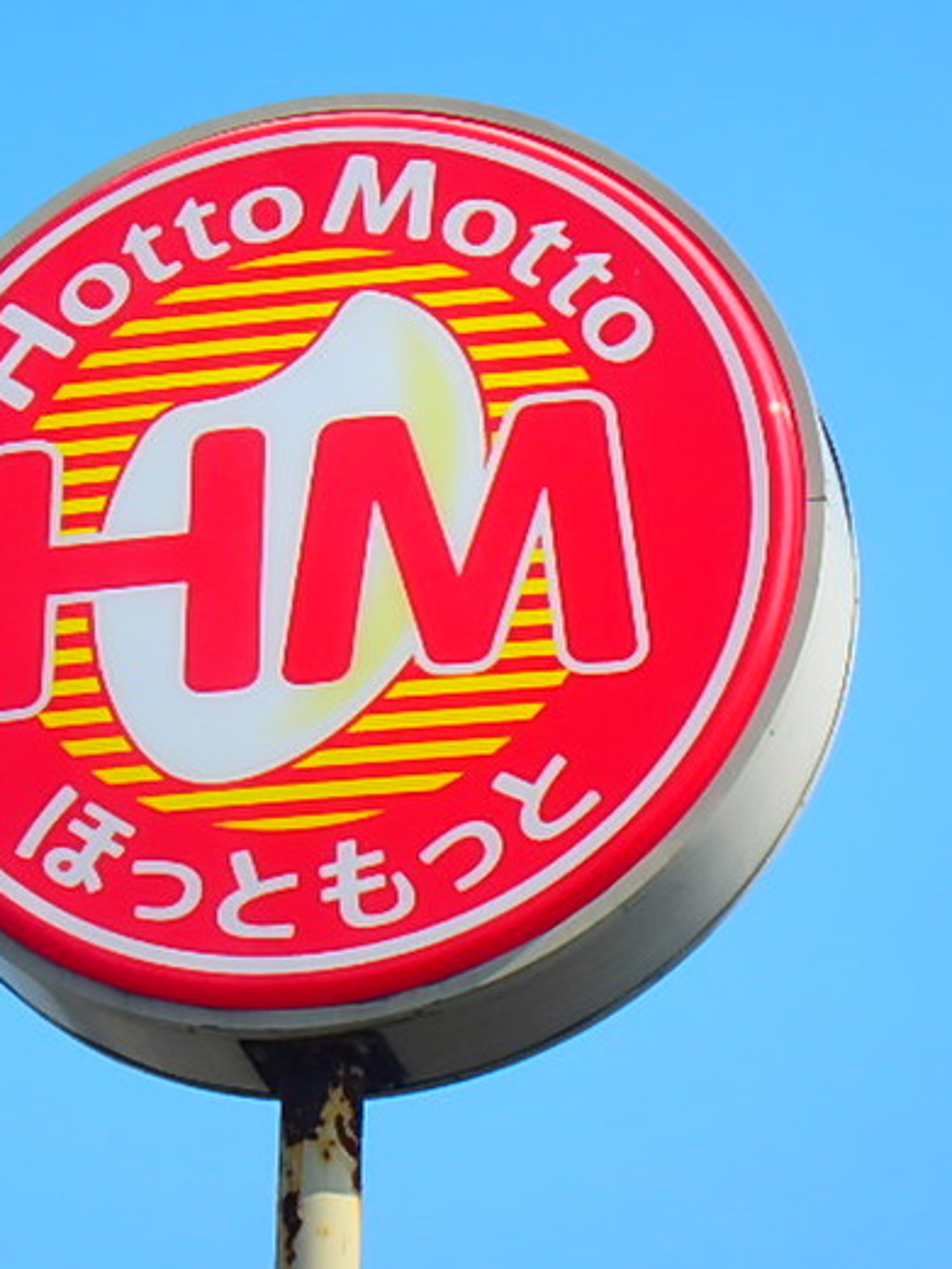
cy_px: 637
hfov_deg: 10.5
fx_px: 5168
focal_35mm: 141
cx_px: 265
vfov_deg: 14.0
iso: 125
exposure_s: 1/400
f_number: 5.7
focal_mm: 18.7
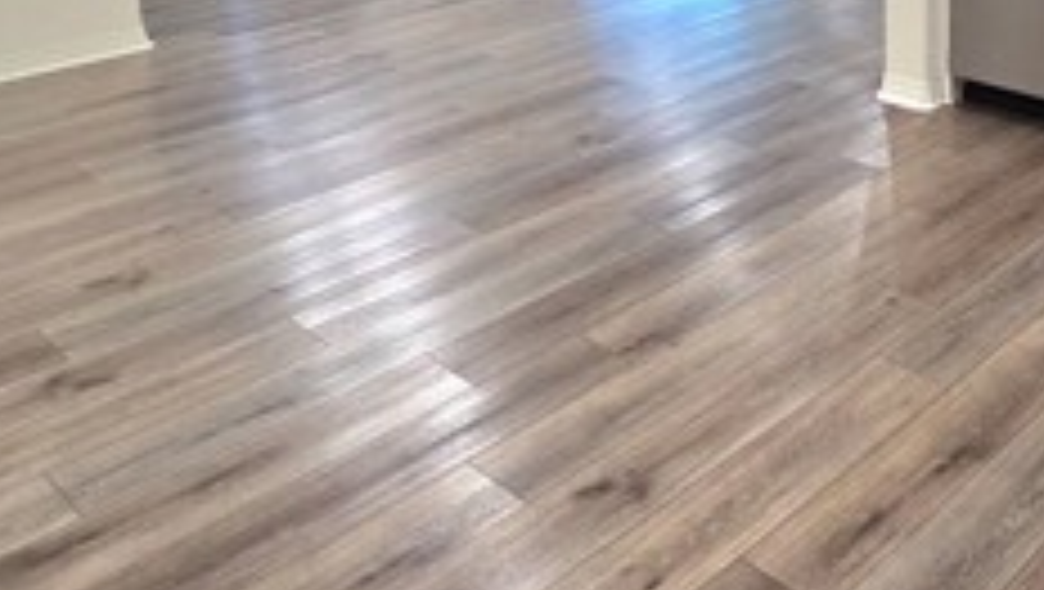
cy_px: -131
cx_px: 936
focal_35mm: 39
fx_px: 1081
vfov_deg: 26.8
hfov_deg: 46.6
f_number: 2.2
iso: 160
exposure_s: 1/60.2
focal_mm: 2.2
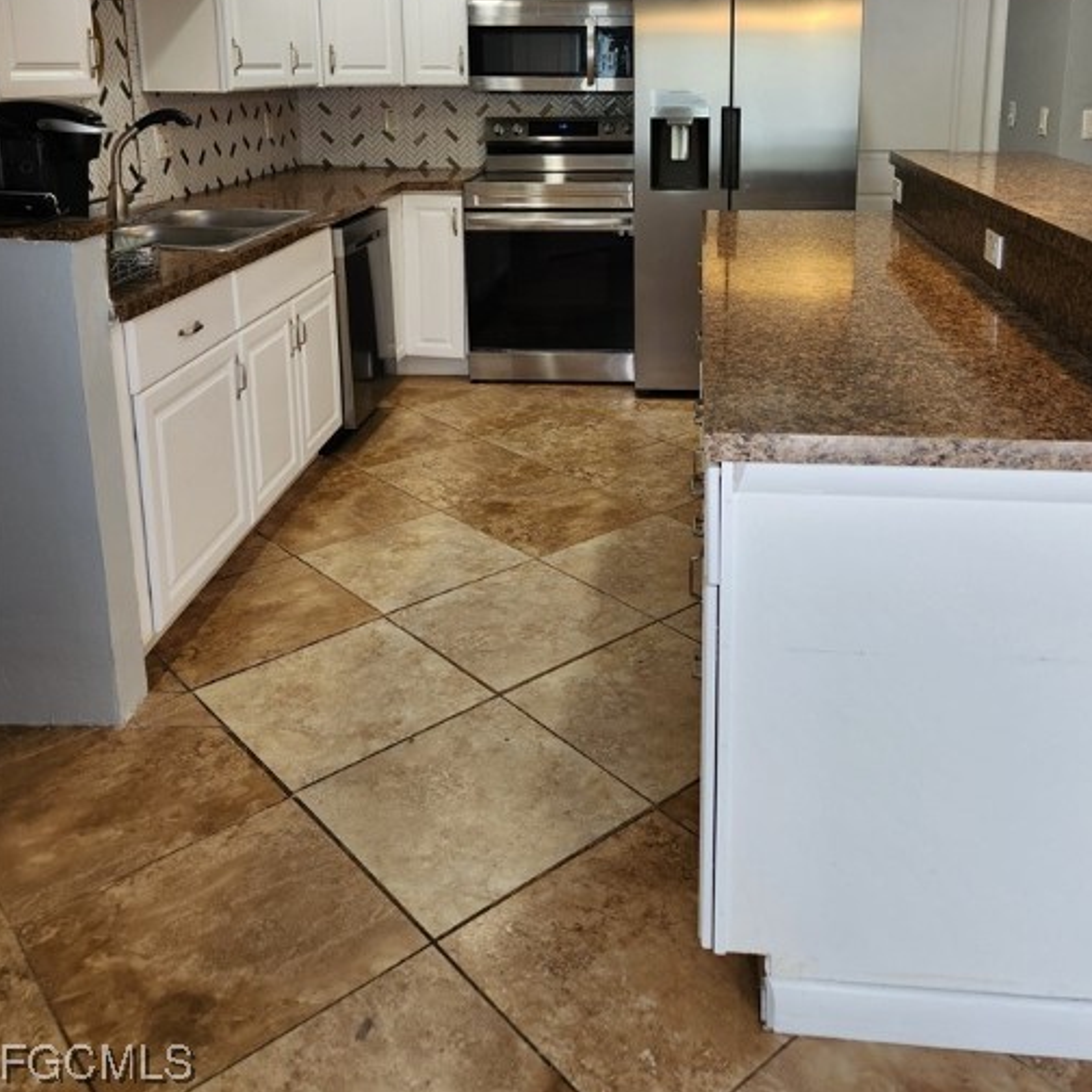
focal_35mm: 31
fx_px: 1106
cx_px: 611
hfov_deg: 52.4
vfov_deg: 50.5
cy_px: 280
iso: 64
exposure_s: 1/120
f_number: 1.8
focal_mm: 5.4
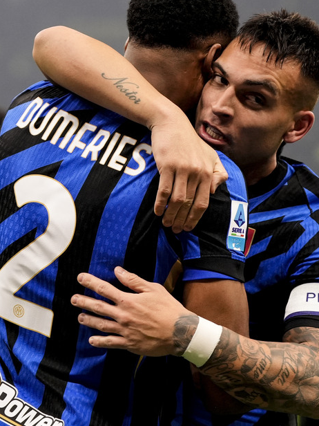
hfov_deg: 5.4
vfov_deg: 7.3
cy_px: 231
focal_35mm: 273
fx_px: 3354
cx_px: 227
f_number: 3.5
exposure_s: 1/1000
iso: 2000
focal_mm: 125
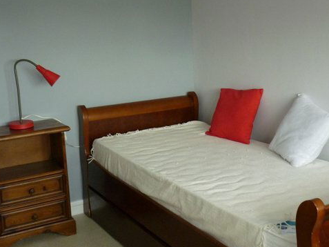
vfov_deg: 27.9
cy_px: 89
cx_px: 177
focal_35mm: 52
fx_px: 494
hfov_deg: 36.8
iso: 320
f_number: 2.8
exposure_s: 1/30
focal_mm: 5.5
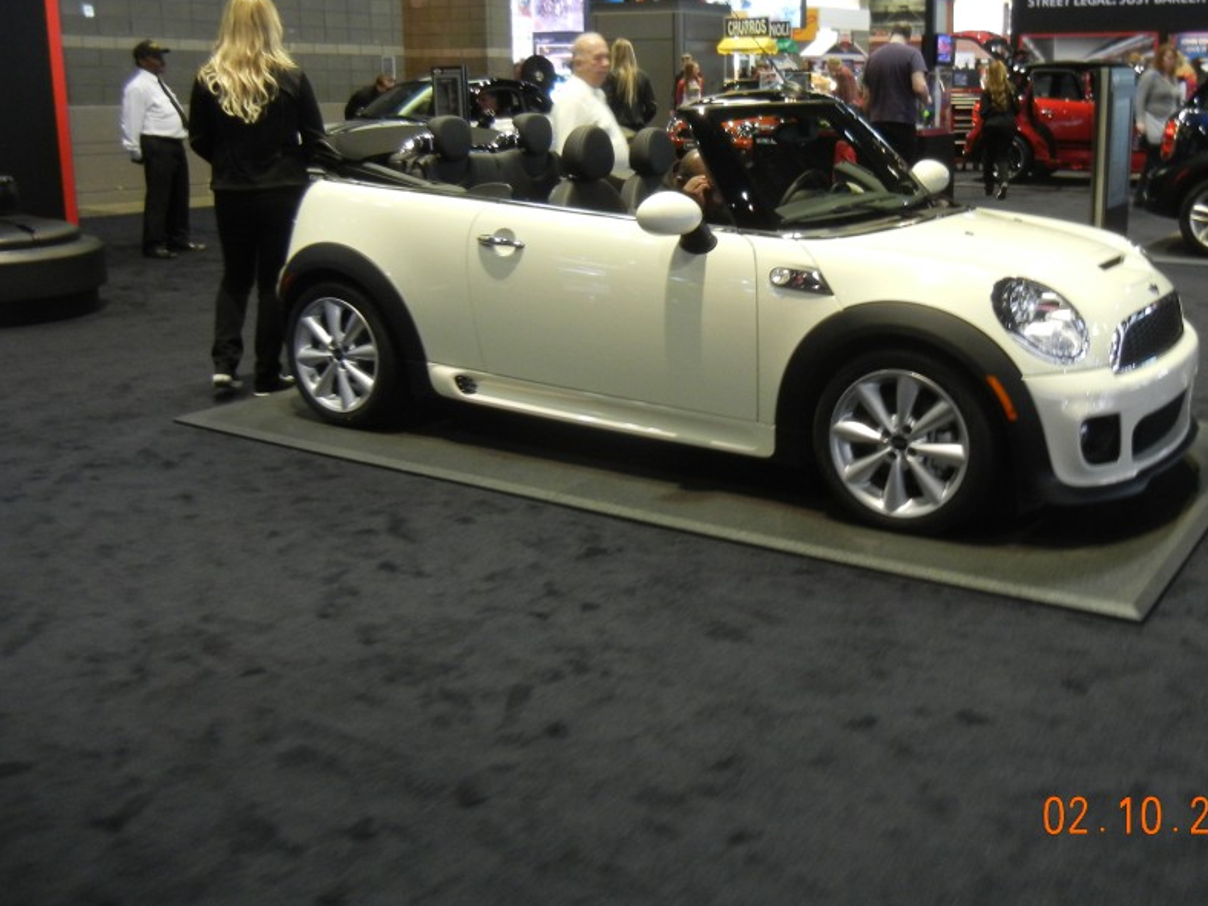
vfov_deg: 36.6
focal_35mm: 39
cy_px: 350
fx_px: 1361
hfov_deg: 47.5
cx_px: 740
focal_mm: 5.4
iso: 400
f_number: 3.5
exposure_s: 1/26.1
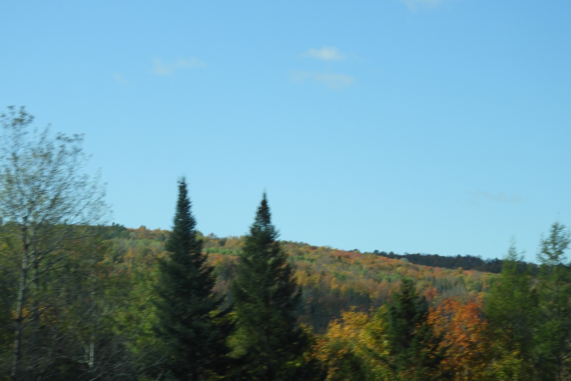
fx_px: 2078
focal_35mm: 131
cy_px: 210
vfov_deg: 10.5
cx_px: 286
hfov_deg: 15.6
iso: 100
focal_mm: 22.4
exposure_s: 1/400
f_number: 5
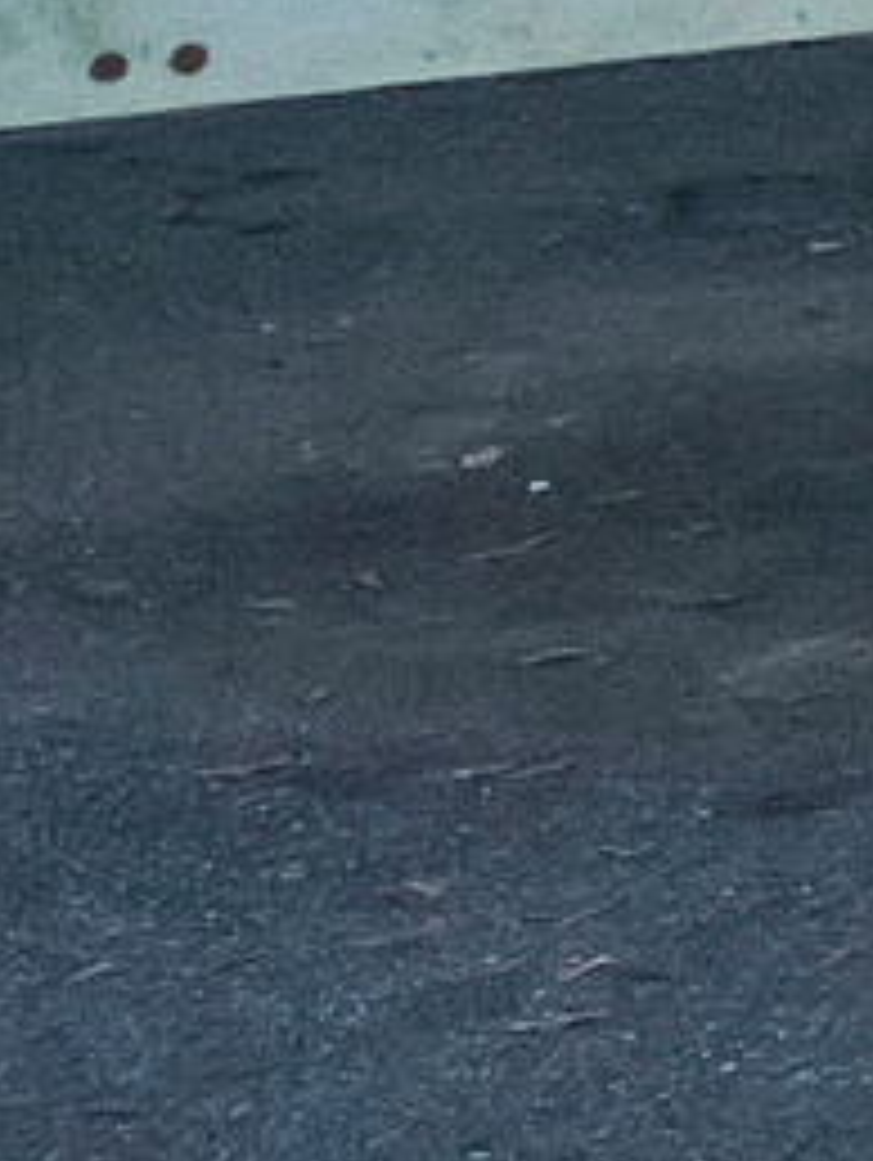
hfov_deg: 6.1
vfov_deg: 11.3
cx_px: 4378
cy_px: -1102
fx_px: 5371
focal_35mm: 160
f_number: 9
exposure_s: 1/1600
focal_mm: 14
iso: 640
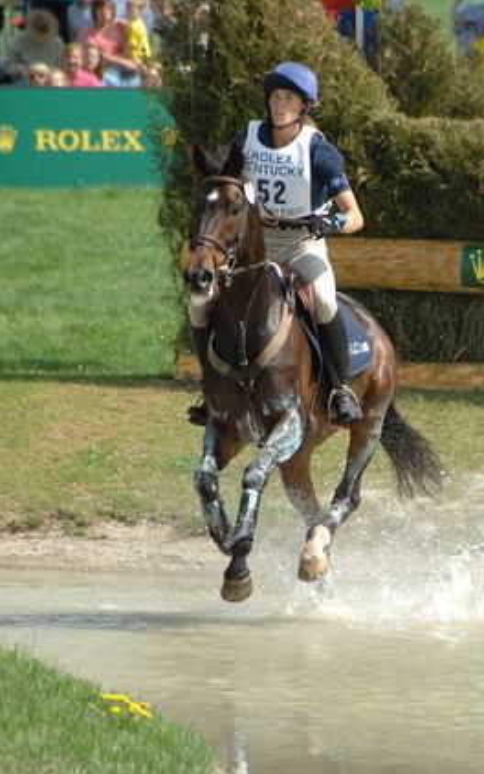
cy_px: 388
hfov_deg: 2.8
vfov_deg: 4.5
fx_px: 9765
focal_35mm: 463
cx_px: 411
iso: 500
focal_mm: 200
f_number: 5.6
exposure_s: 1/1000
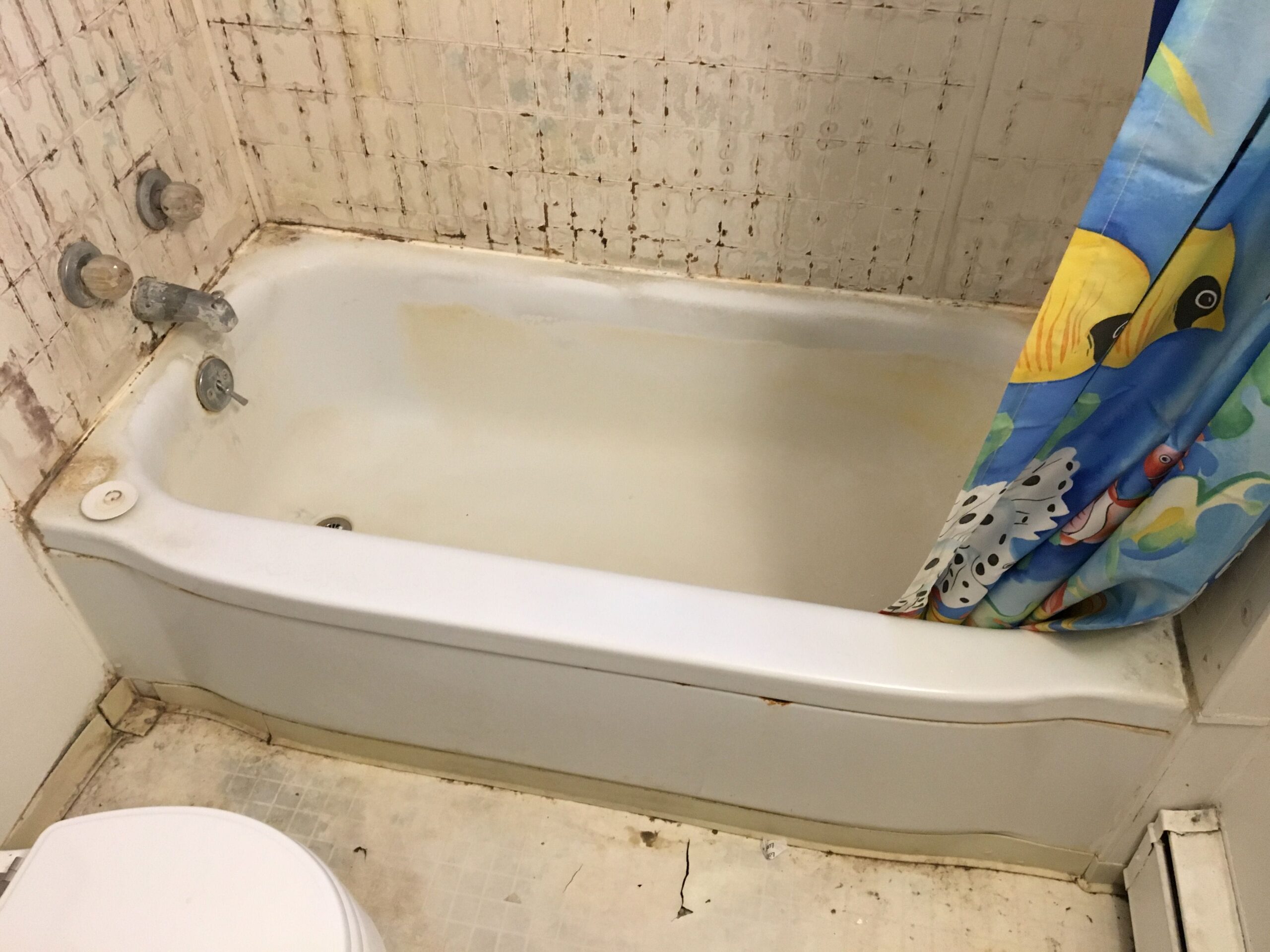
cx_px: 635
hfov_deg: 61.7
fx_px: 1064
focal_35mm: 29
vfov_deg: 48.2
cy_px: 476
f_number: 2.2
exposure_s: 1/24
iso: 200
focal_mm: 4.15
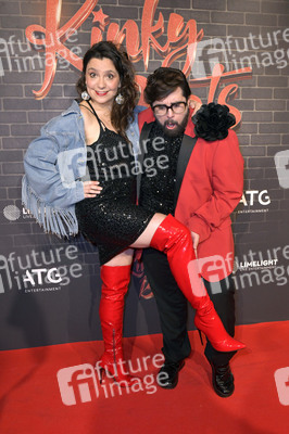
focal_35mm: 31
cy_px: 217
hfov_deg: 42.3
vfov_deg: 60.3
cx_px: 144
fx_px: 374
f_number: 7.1
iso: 1600
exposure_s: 1/250
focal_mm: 31
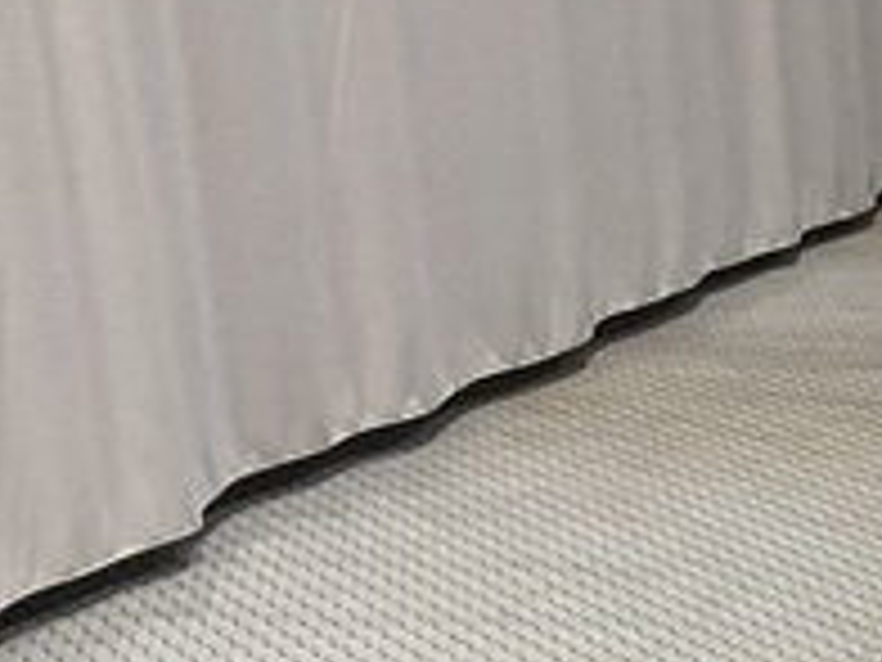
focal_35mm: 142
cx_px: 2016
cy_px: 838
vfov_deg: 10.2
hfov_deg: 11.7
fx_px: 3618
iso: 50
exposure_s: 1/60
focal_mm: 3
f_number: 1.8
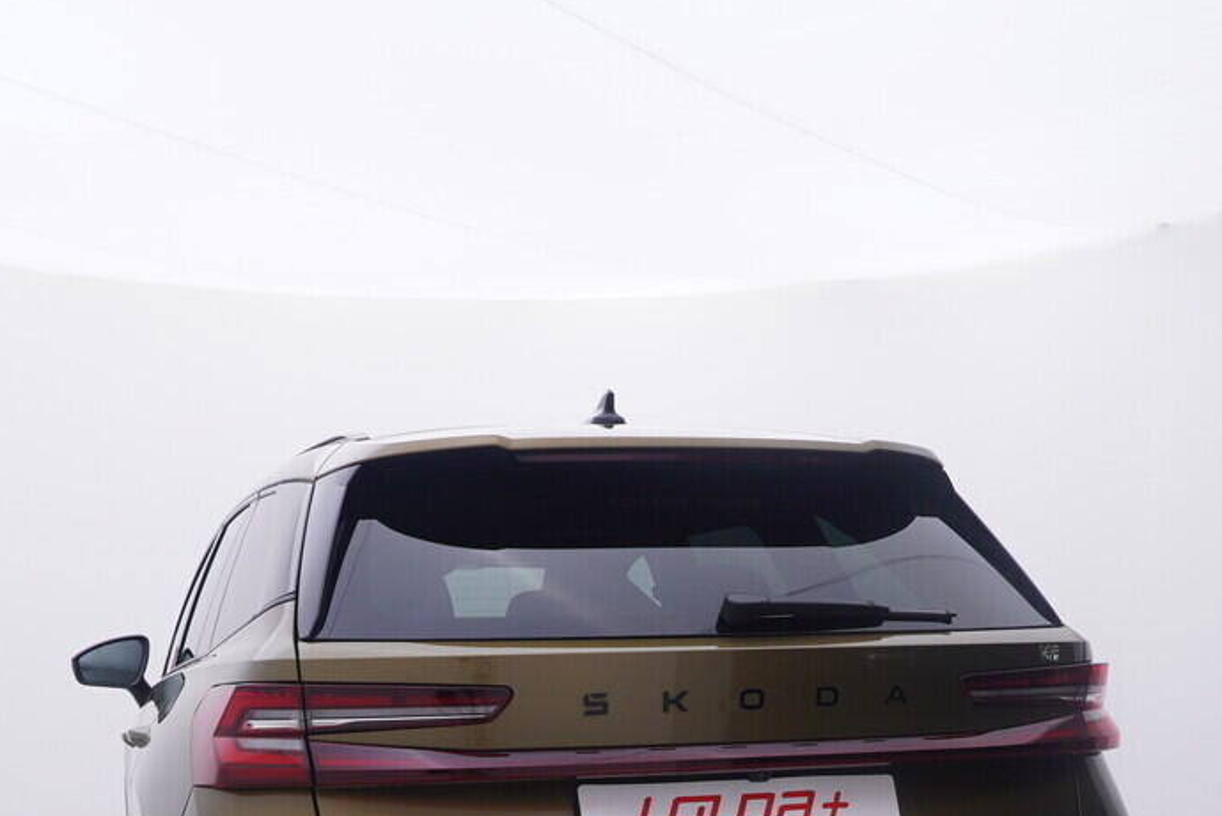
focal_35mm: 47
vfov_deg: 26.9
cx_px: 548
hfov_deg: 41.8
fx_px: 1598
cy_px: 841
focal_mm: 15
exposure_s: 1/80
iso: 200
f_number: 5
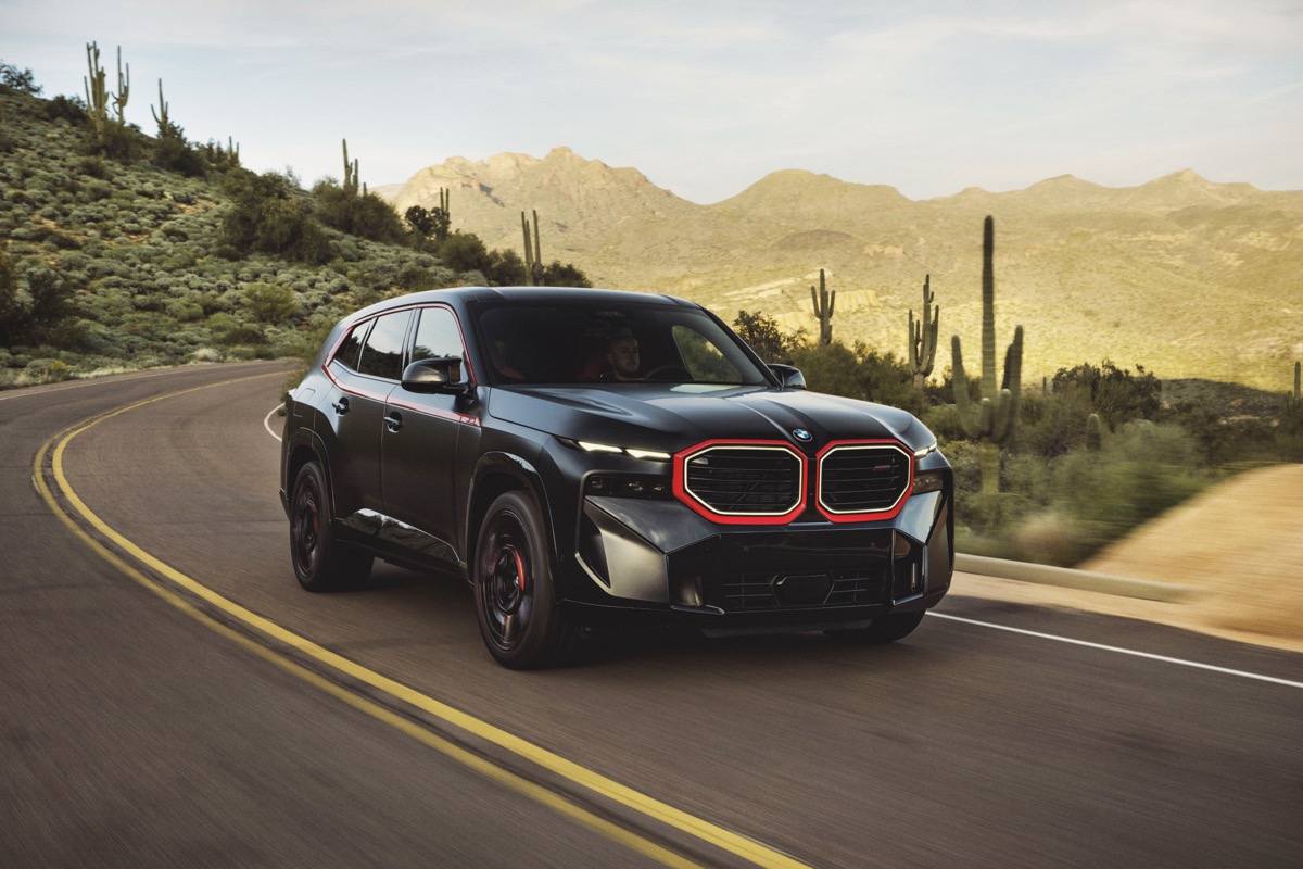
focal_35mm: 49
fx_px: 1773
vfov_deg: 27.5
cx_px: 652
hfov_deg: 40.3
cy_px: 434
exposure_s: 1/25
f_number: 10
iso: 200
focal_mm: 49
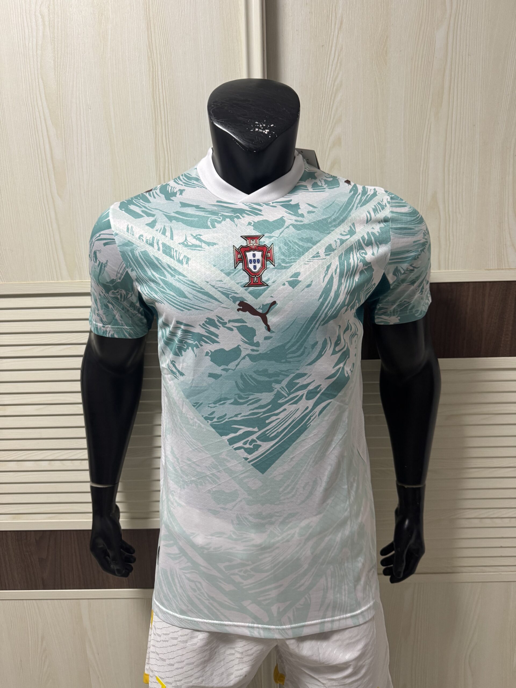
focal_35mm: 24
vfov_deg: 71.6
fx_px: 477
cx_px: 258
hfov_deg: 56.8
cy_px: 344
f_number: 1.78
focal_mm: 6.76
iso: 200
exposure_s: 1/73
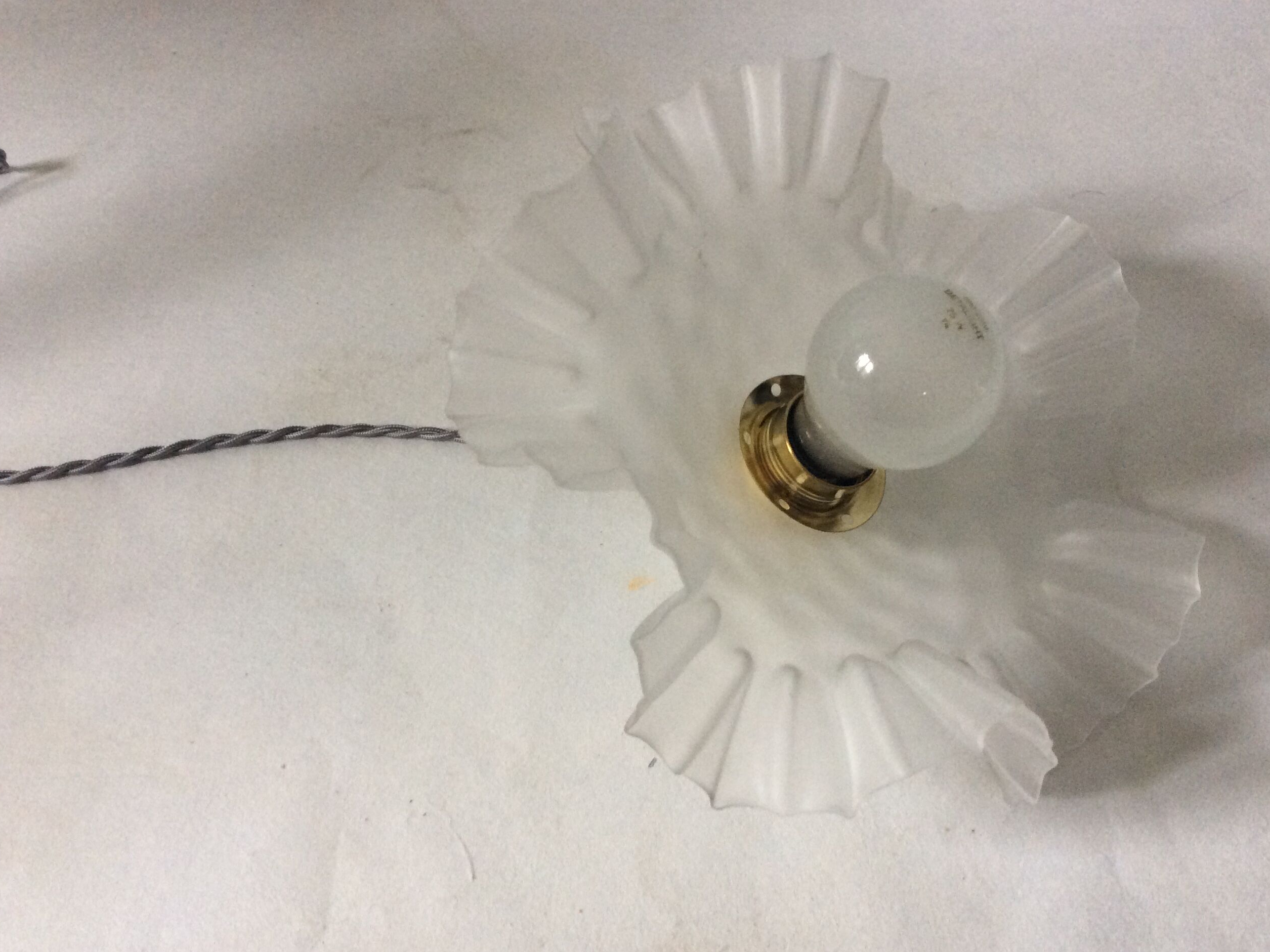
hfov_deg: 55.4
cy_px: 481
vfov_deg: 42.9
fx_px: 1211
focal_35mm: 33
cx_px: 651
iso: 125
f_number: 2.4
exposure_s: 1/25
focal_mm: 3.3
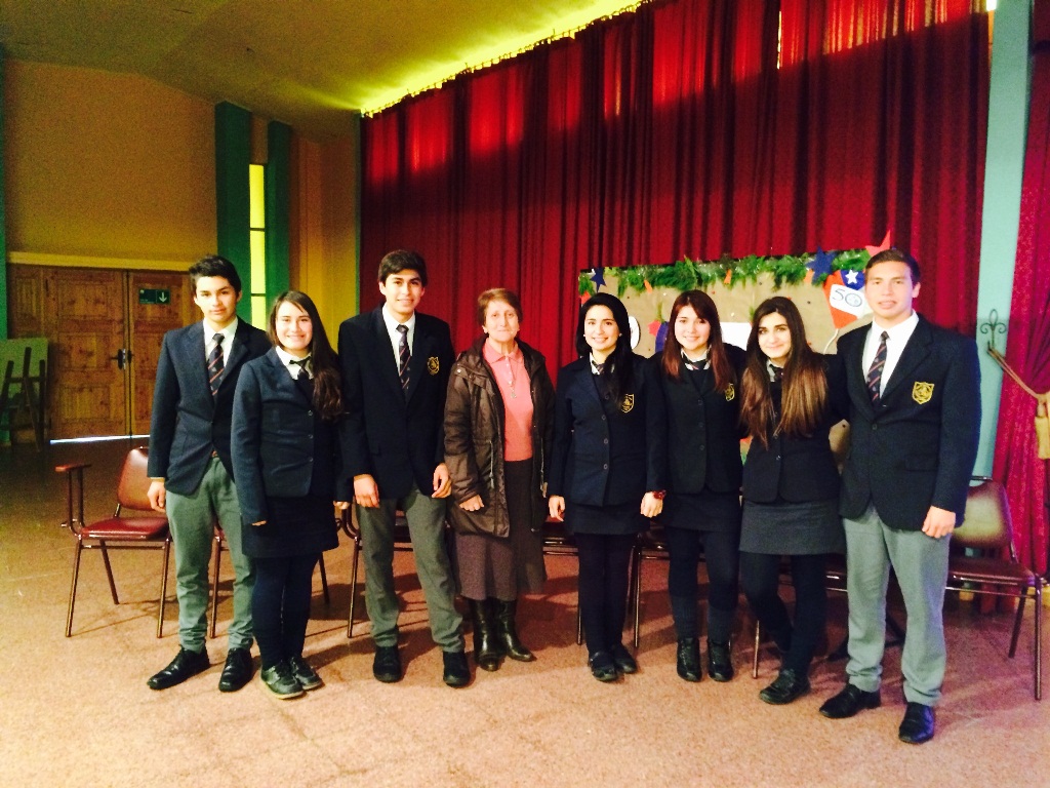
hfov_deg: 60.0
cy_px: 394
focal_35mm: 30
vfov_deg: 46.8
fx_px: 910
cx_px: 525
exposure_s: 1/15
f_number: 2.2
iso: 320
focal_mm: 4.12
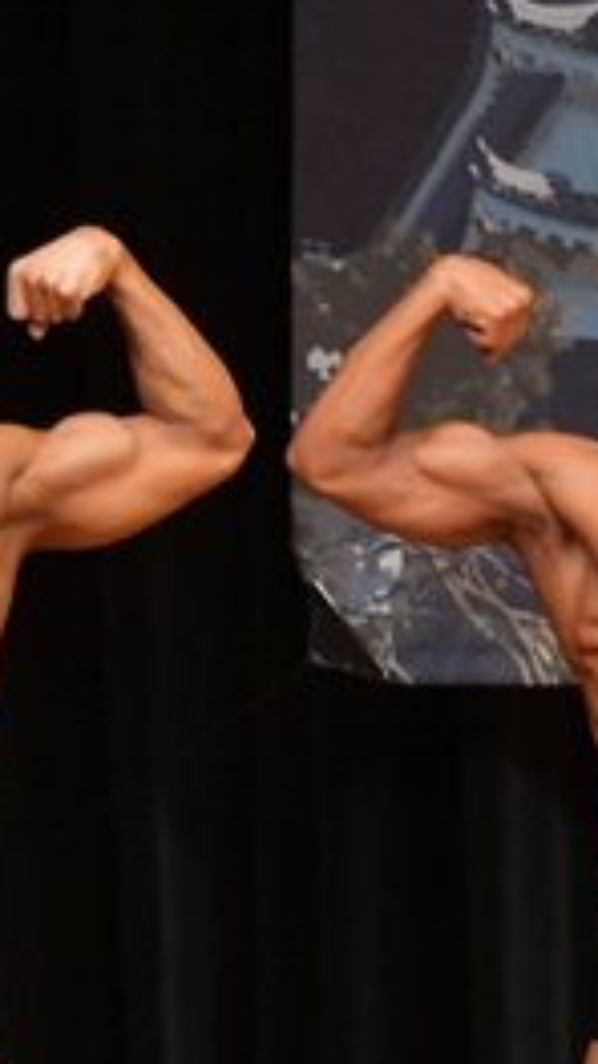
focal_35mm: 788
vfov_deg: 2.7
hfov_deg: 1.5
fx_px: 22206
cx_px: 446
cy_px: 1024
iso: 8000
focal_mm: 170
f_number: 5.6
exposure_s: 1/400
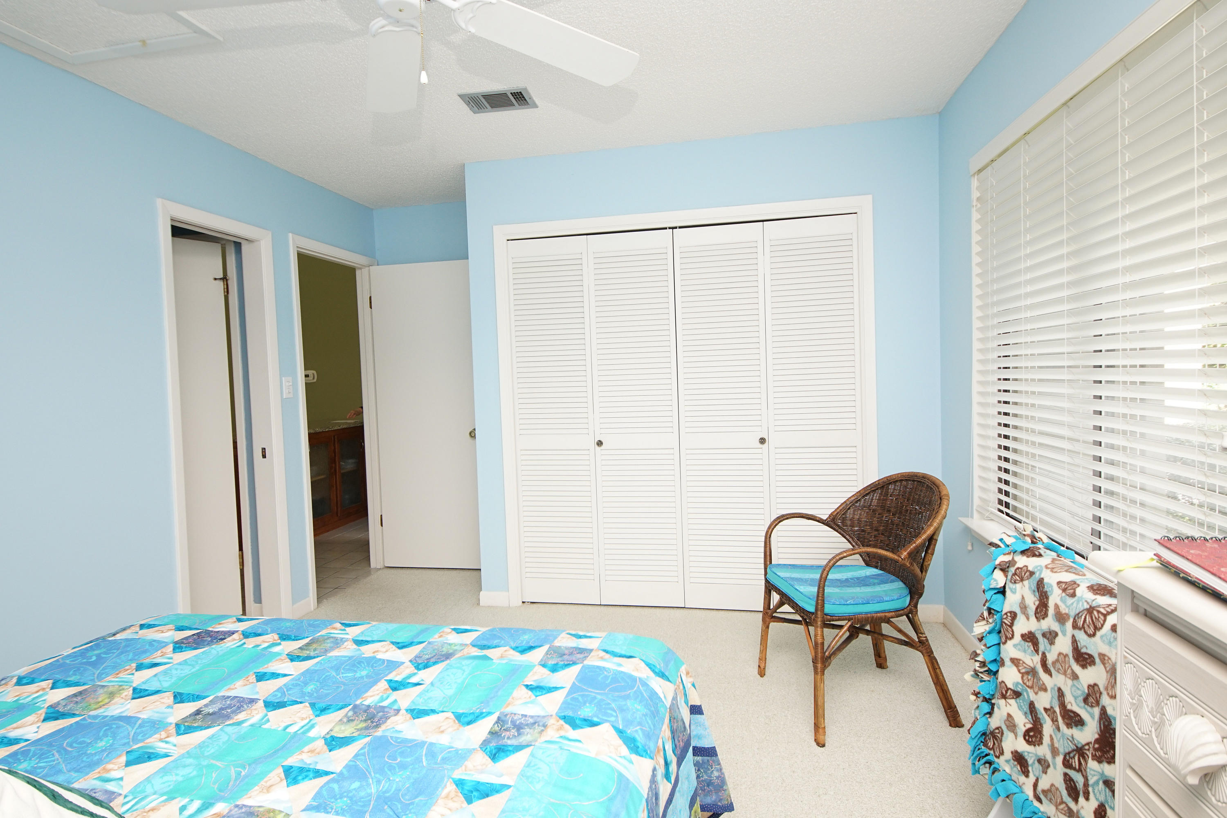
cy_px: 409
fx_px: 614
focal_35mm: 18
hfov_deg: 90.0
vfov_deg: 67.4
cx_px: 614
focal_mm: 12
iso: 500
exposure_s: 1/60
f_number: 4.5
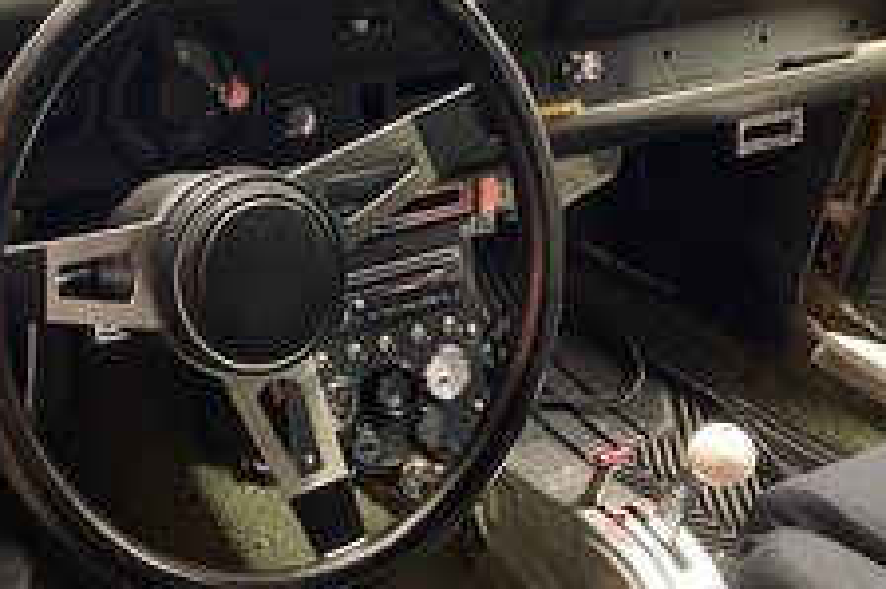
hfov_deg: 36.9
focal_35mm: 52
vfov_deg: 25.9
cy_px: 328
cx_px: 174
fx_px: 1279
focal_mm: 3.99
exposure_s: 1/20
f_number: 1.8
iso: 640
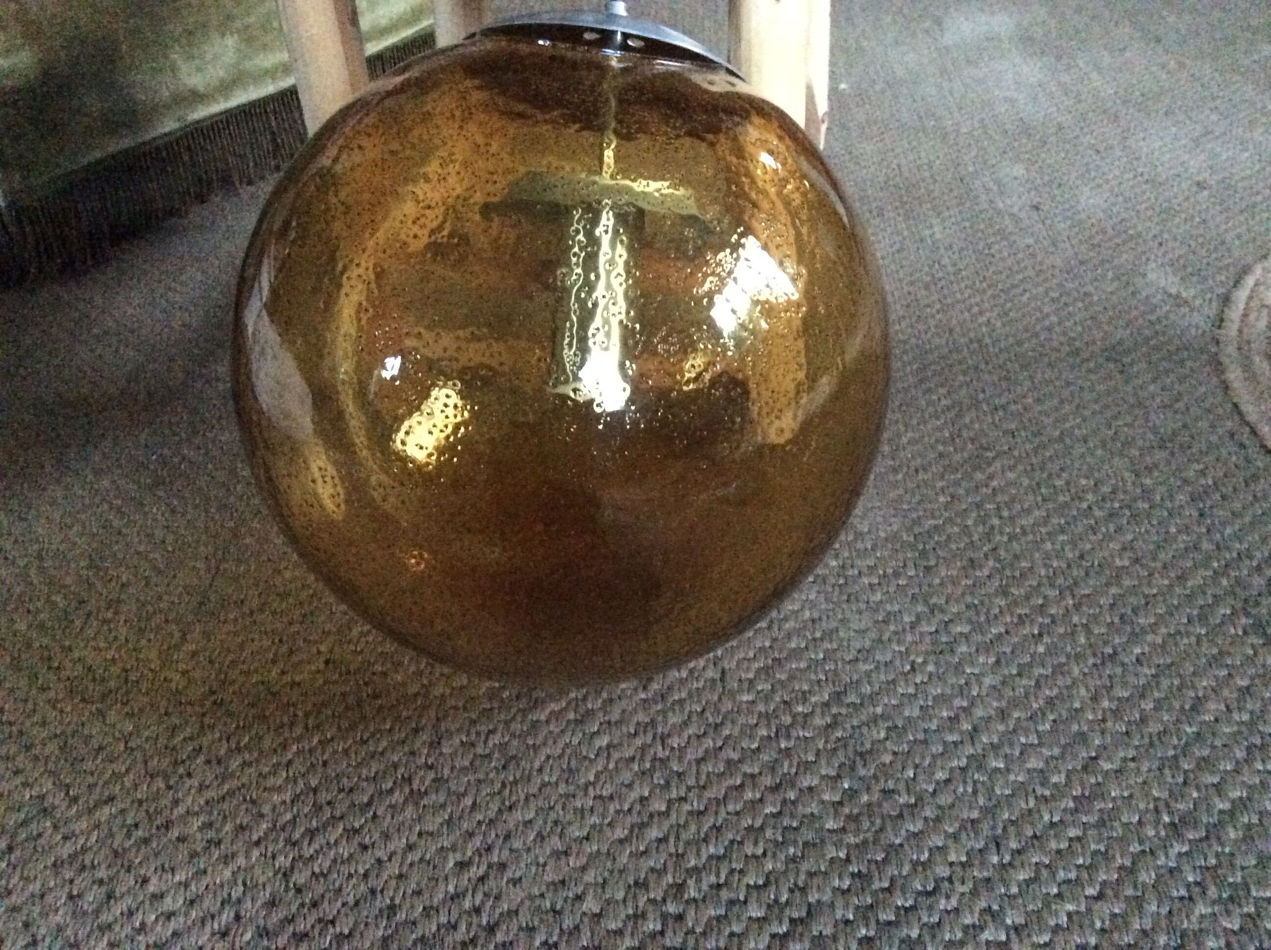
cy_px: 475
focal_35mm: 32
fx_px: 1173
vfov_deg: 44.1
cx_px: 636
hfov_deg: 56.9
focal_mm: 3.3
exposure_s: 1/17
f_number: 2.4
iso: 800
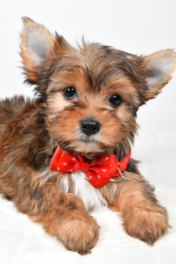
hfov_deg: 31.9
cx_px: 88
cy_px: 132
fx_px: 308
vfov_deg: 46.4
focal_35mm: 42
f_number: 11
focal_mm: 28
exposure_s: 1/400
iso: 4000
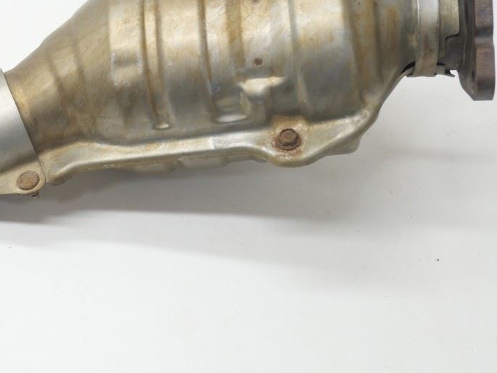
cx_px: 56
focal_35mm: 64
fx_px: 919
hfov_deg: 29.1
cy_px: 162
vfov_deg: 22.9
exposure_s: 1/100
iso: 200
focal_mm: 17
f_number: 4
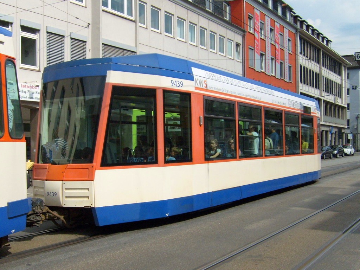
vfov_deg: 40.7
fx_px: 364
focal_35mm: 35
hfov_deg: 52.6
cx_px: 180
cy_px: 135
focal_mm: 5.8
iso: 80
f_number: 7.1
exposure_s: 1/350
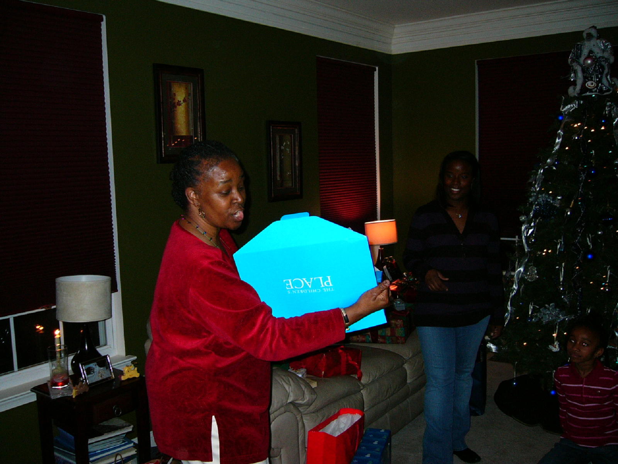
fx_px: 625
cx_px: 309
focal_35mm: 35
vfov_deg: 40.7
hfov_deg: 52.6
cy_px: 232
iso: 100
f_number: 2.8
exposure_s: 1/50
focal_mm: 5.8
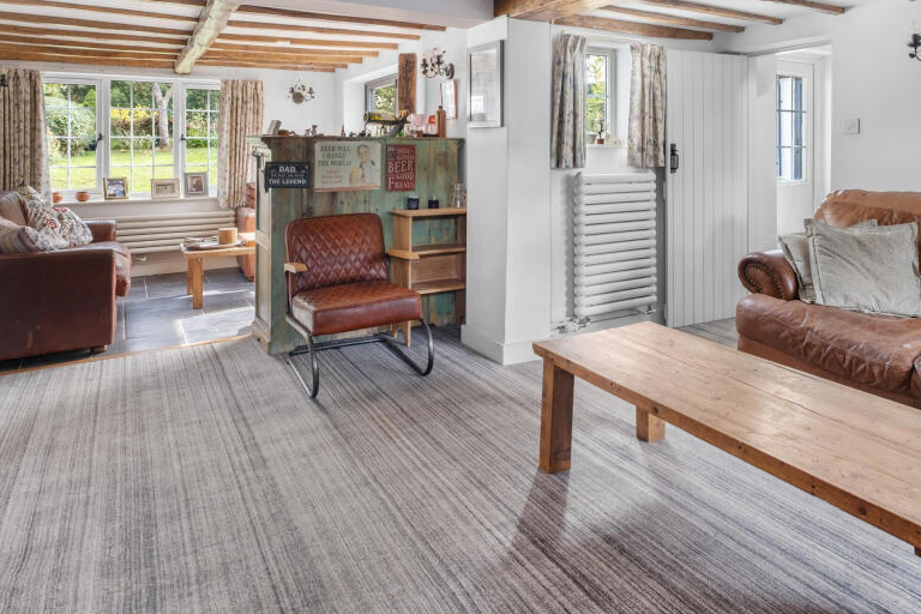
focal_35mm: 20
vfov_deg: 61.9
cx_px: 514
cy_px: 290
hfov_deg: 83.6
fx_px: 512
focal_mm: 10
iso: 160
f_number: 8
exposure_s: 1/3
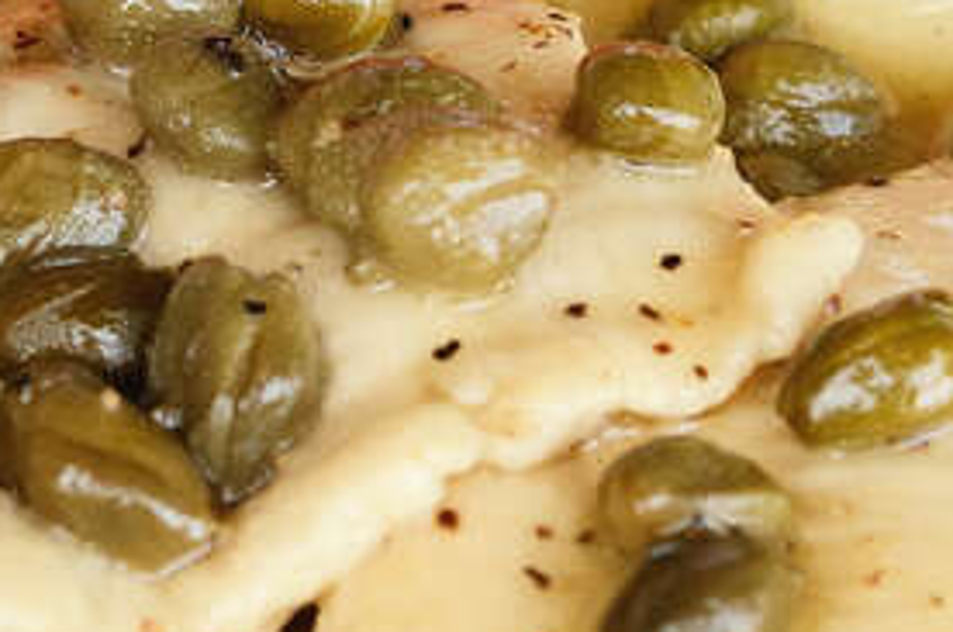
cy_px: -7
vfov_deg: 5.2
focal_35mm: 261
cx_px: 349
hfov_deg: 7.9
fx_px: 6897
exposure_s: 1/160
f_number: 9
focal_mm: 60
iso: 1250
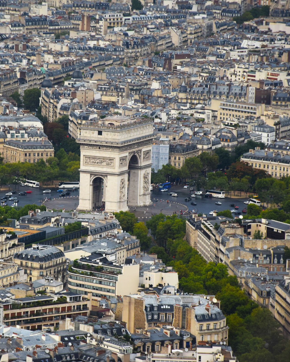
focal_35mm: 296
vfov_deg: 6.5
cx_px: 86
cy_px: 181
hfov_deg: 5.2
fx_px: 3176
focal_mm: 140
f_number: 5.6
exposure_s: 1/320
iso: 400
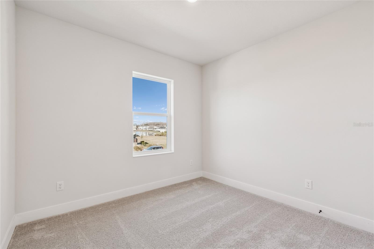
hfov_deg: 100.4
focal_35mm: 15
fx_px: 156
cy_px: 124
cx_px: 187
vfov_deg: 77.3
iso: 100
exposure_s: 1/4
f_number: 7.1
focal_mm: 10
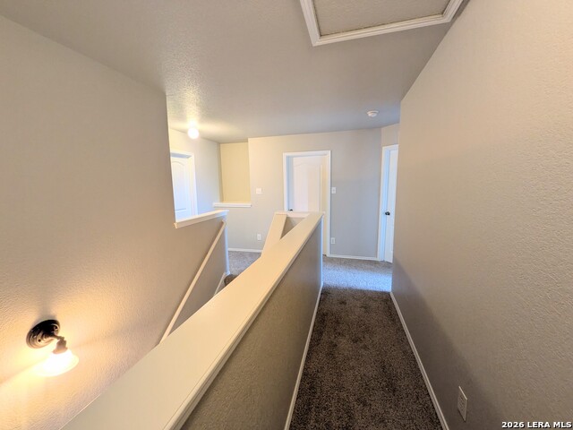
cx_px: 286
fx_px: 232
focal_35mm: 14
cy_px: 215
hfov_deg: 102.1
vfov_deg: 85.7
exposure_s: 1/24
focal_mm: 1.83
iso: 85
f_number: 2.2
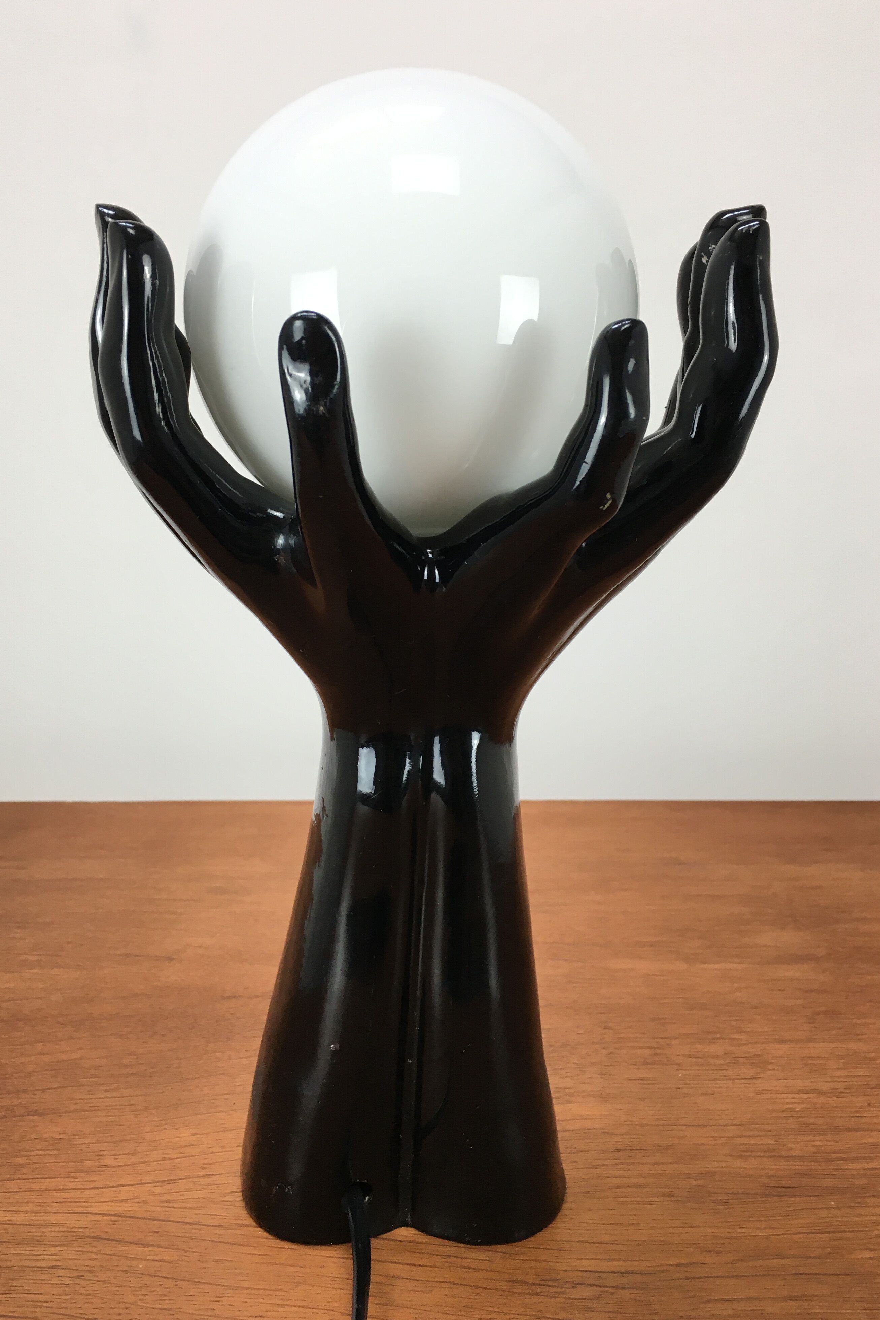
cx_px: 412
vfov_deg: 60.3
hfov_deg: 42.3
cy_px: 649
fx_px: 1137
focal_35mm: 31
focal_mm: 4.15
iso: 32
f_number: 2.2
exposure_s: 1/33
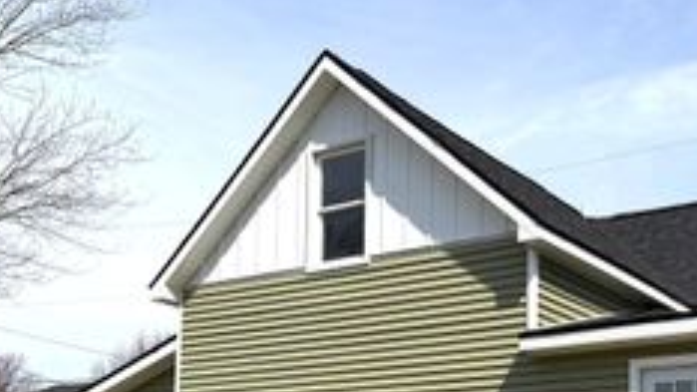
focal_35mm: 56
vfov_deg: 20.4
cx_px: 419
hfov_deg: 37.1
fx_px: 1035
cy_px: 435
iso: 80
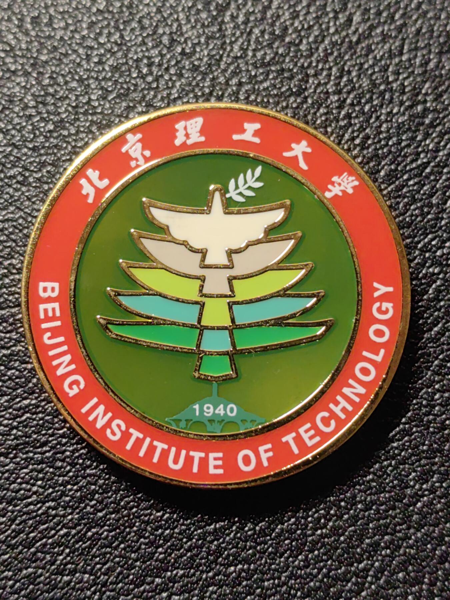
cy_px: 300
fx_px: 1075
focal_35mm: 62
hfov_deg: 23.7
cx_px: 225
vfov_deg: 31.2
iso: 125
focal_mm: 5.75
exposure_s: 1/120
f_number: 2
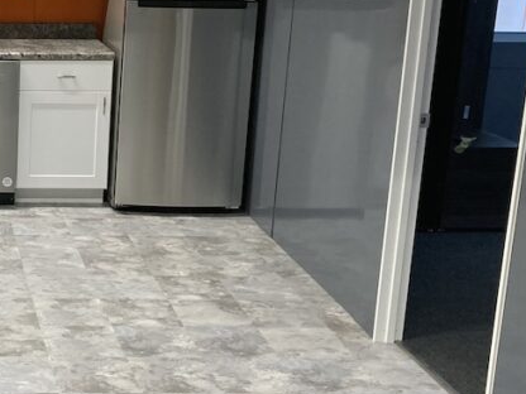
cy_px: 148
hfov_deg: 25.8
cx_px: -70
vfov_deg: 21.3
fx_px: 1048
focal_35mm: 69
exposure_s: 1/98
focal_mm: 3.99
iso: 80
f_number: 1.8
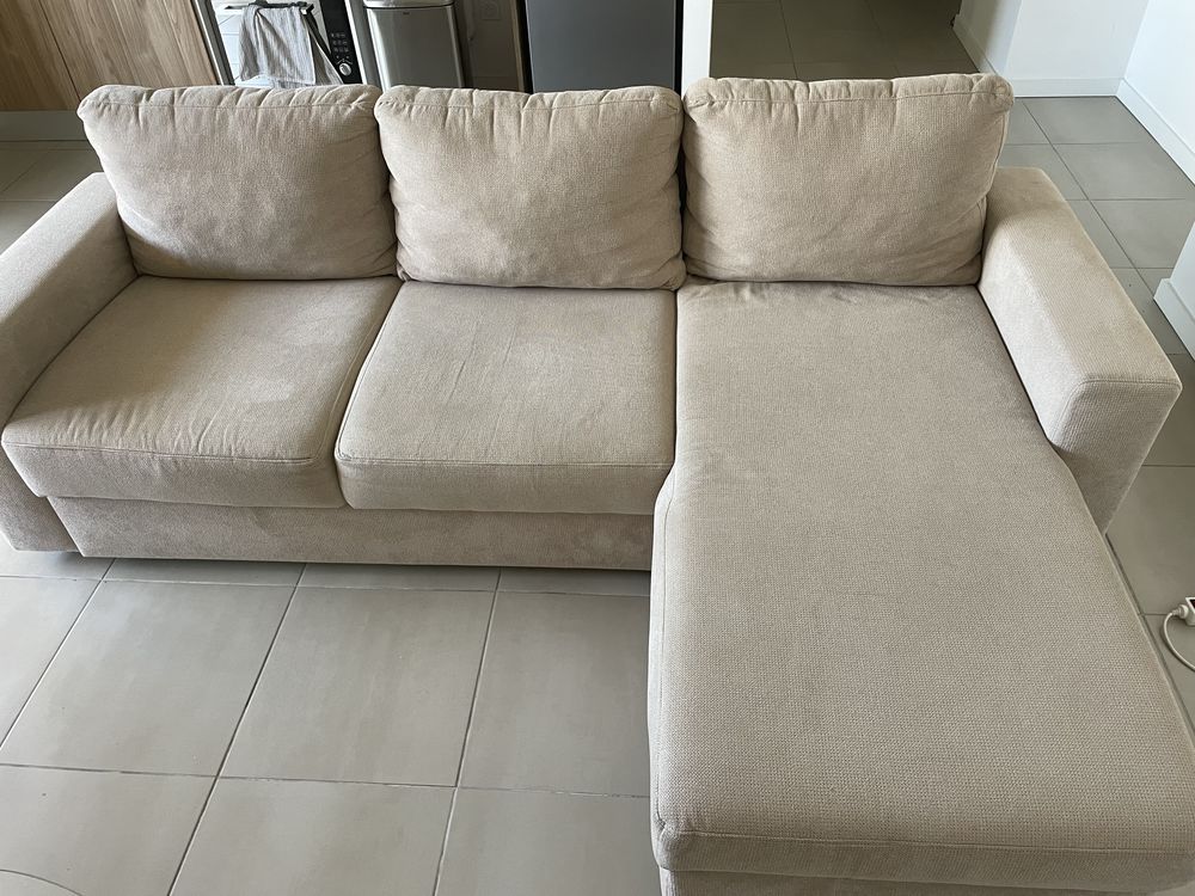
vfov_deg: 53.1
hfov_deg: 67.3
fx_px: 898
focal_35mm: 26
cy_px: 448
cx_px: 598
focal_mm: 4.2
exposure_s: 1/61
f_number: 1.6
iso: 125
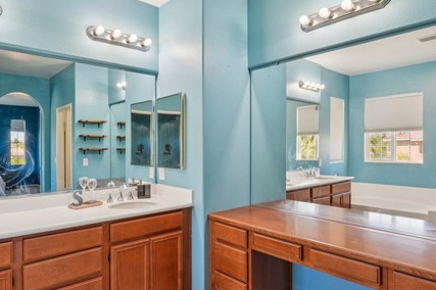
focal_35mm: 25
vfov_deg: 51.7
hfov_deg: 71.7
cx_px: 187
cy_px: 150
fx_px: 300
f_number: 8
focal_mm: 16.5
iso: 400
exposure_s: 1/20
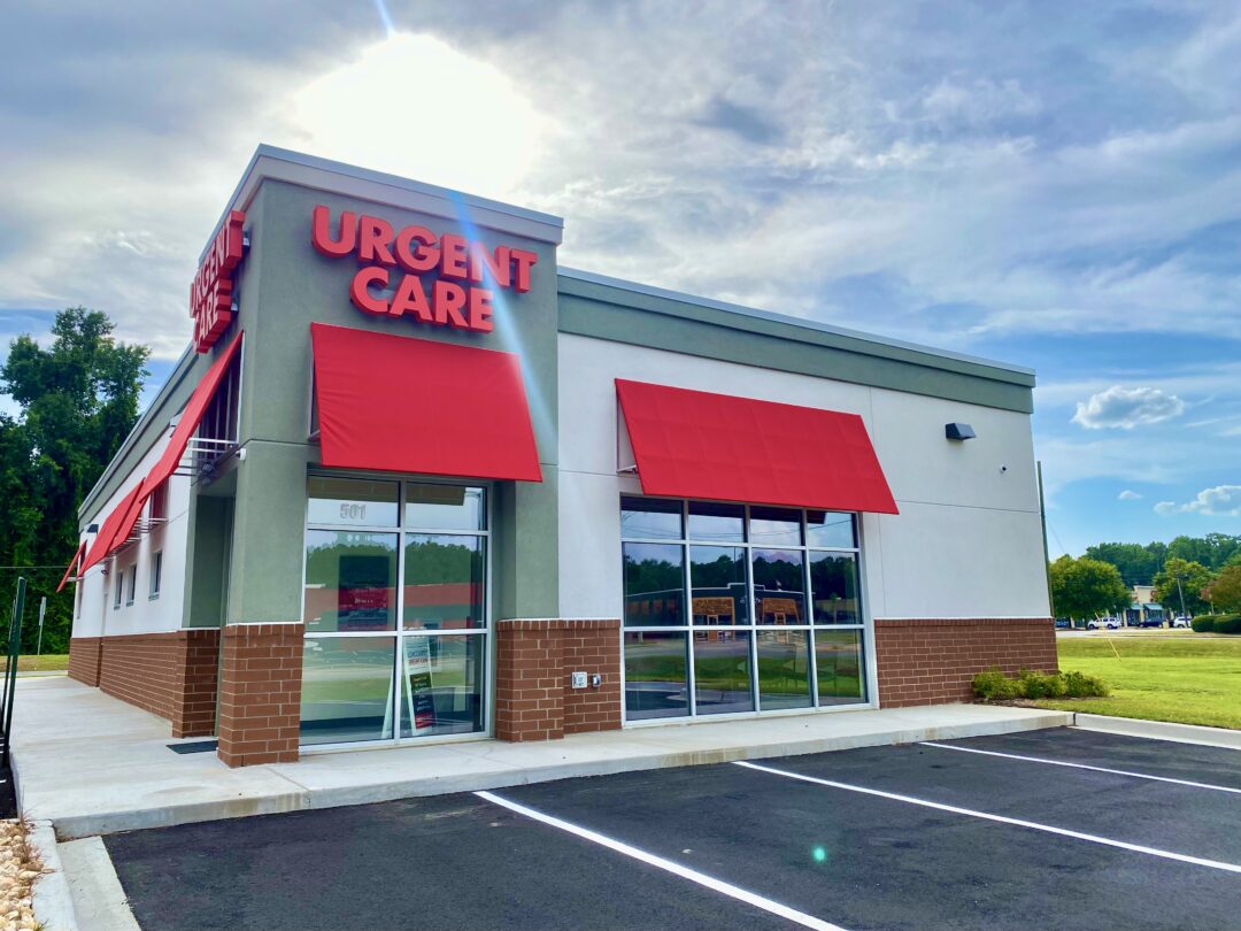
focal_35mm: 26
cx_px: 620
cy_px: 466
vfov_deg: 53.1
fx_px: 932
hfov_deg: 67.3
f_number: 1.8
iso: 32
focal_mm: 4.25
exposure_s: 1/1585
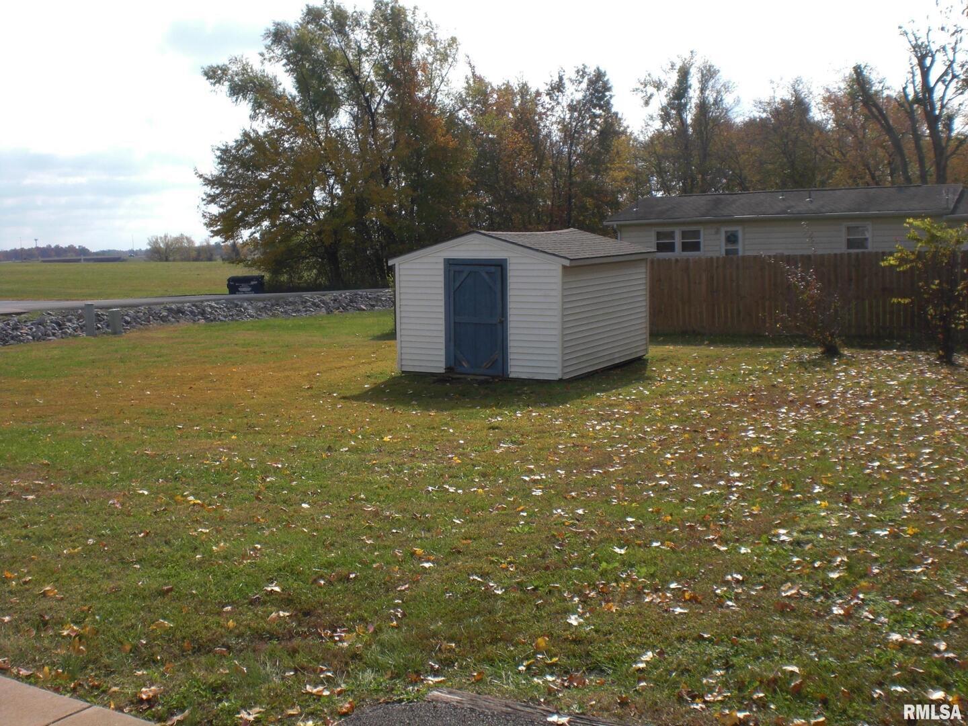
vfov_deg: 37.7
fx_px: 1063
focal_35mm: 38
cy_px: 363
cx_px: 484
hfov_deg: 49.0
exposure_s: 1/320
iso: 64
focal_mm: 6.3
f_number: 5.6
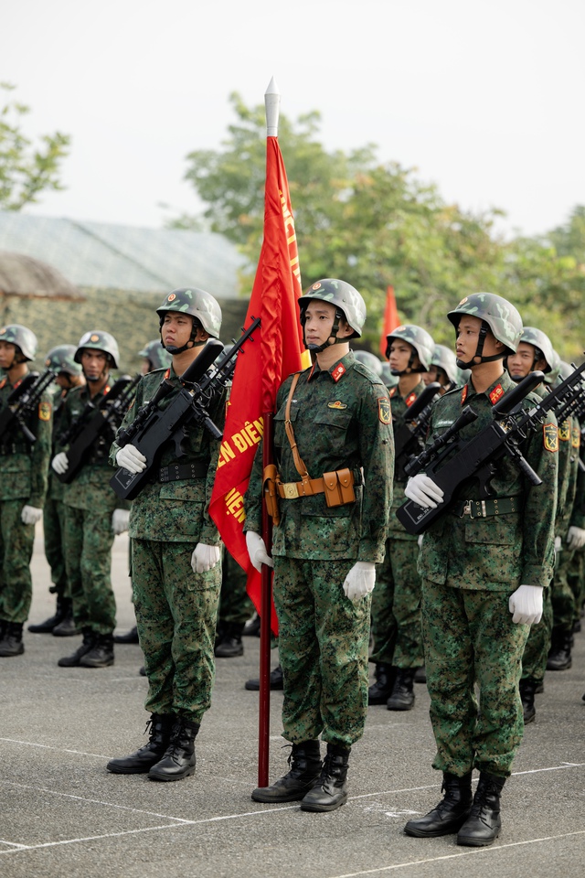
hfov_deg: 14.3
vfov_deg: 21.2
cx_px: 292
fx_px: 2340
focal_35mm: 96
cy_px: 439
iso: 250
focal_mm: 96
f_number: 2.8
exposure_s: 1/800
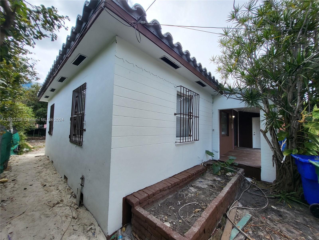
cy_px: 120
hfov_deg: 106.2
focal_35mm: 13
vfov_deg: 89.9
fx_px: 120
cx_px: 160
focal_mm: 1.74
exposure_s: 1/568
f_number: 2.2
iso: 32
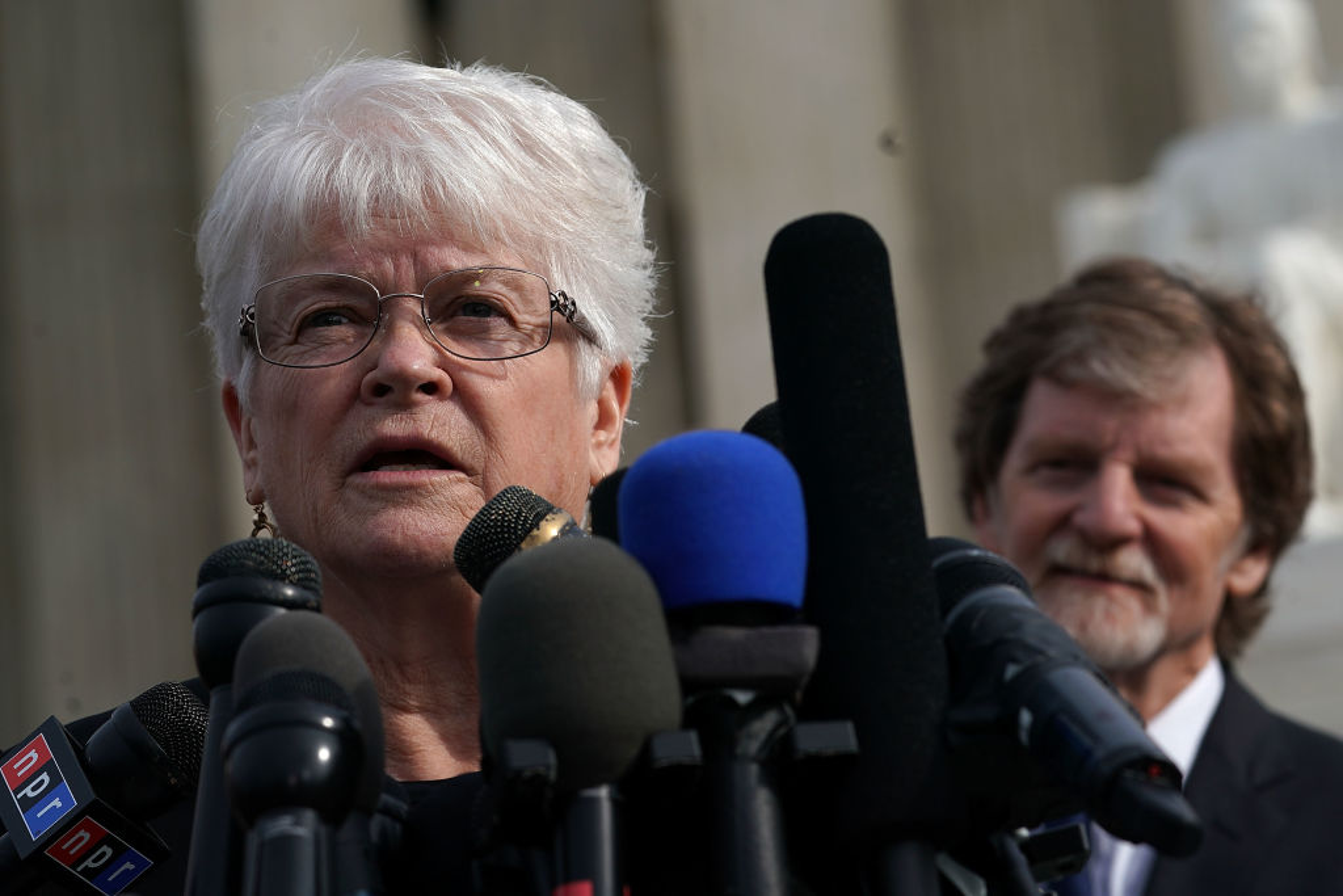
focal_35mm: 145
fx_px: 5410
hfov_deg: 14.2
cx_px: 672
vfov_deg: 9.5
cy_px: 448
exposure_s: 1/800
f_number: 9
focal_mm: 145
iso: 200
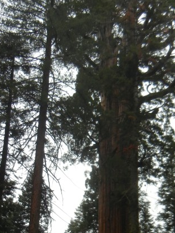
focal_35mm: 74
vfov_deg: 25.9
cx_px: 101
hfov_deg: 19.9
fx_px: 499
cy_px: 186
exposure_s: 1/642
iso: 160
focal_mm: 5.4
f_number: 3.5
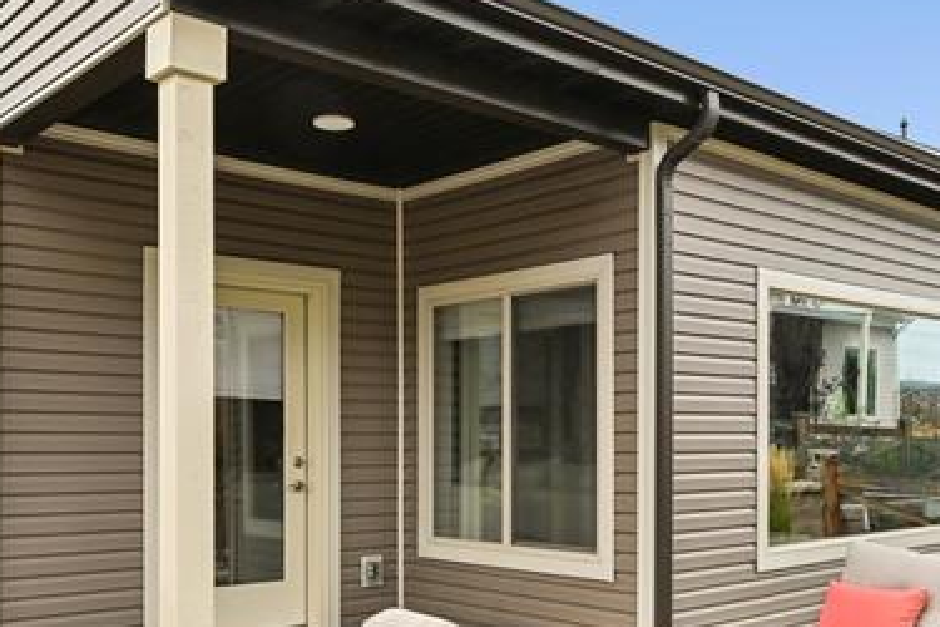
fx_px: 1070
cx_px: 579
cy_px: 459
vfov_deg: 32.1
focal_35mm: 41
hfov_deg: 47.0
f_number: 11
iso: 100
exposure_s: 1/50
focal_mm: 15
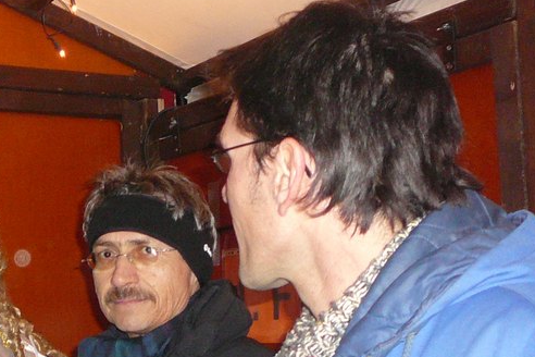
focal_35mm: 74
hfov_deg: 26.0
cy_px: 294
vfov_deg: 18.2
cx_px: 7
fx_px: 1100
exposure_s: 1/30
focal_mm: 5.2
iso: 250
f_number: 2.8
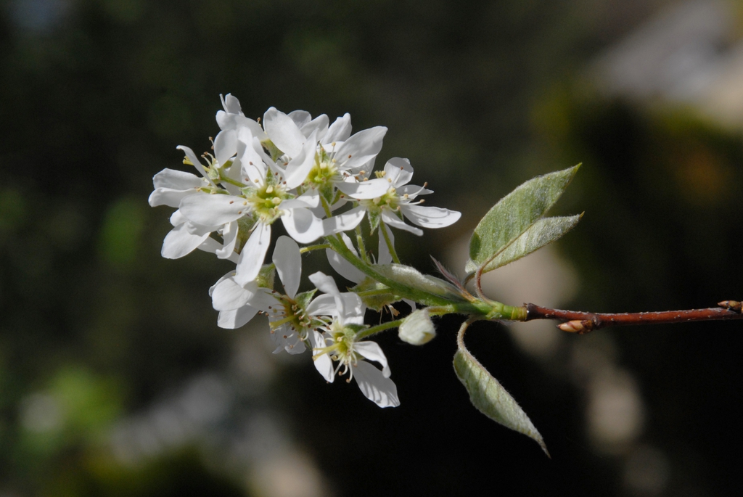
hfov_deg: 12.4
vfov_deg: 8.3
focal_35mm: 165
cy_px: 248
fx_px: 3409
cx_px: 372
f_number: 13
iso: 400
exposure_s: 1/640
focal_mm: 110
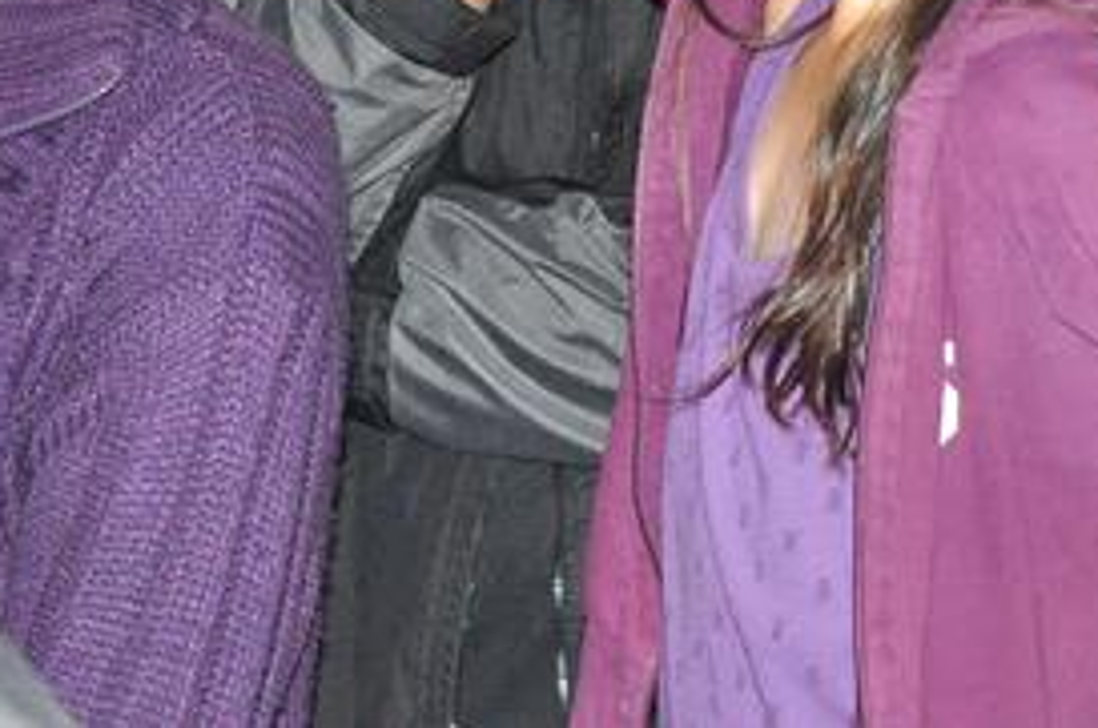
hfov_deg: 12.3
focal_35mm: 164
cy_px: -404
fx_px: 4980
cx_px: 1291
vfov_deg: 8.2
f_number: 5.6
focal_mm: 35
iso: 3200
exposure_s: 1/60
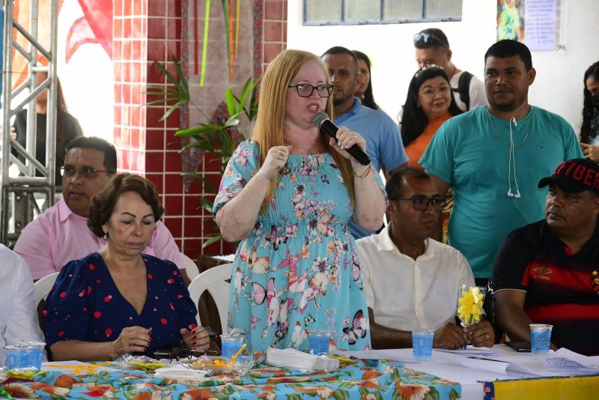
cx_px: 300
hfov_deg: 16.1
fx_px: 2114
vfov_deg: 10.8
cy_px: 200
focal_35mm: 127
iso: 1250
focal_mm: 85
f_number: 5.6
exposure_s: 1/250
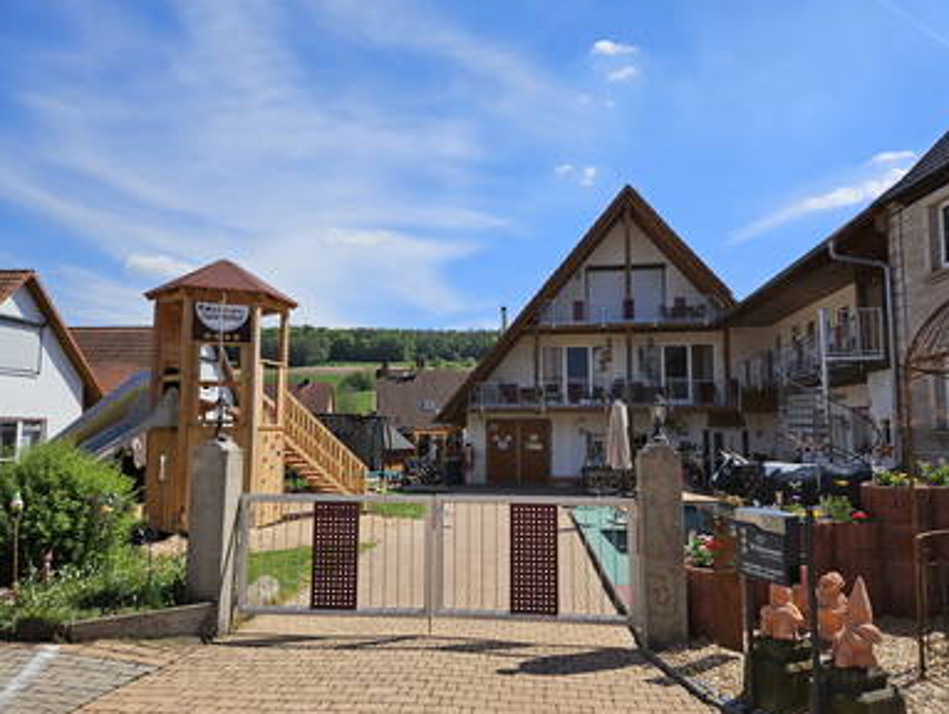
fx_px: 659
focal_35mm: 24
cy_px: 362
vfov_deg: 56.9
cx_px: 476
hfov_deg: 71.5
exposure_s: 1/2450
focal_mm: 5.4
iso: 25
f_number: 1.8
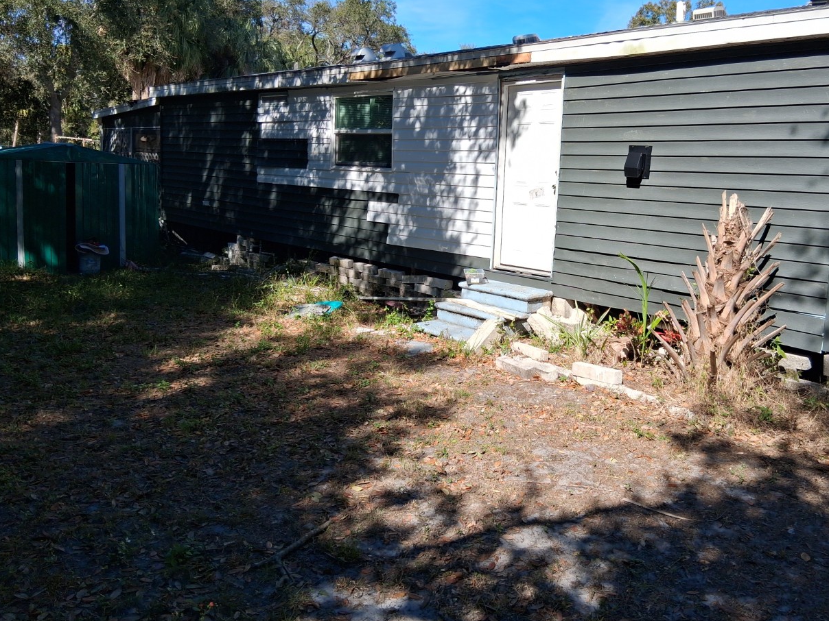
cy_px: 259
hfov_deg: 58.0
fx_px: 742
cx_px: 490
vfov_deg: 45.3
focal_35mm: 31
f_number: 1.8
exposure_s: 1/696
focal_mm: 3.98
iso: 25
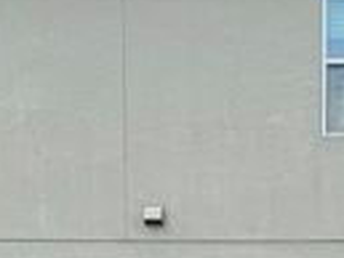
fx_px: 1303
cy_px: 513
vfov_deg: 10.4
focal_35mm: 131
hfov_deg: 14.9
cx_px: 311
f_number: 1.78
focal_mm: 6.76
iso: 80
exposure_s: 1/2041
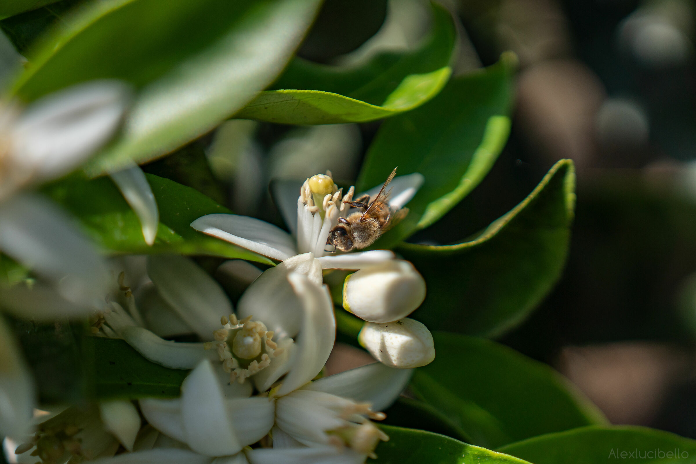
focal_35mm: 52
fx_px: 1015
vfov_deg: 25.8
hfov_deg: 37.9
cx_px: 348
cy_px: 232
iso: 100
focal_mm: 35
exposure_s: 1/4000
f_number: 1.8
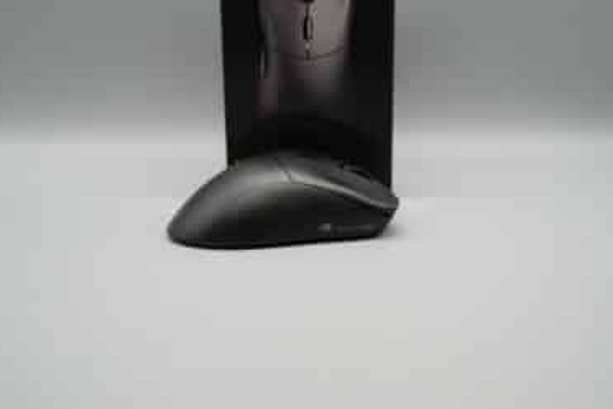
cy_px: 200
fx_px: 784
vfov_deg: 29.3
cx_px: 309
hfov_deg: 42.7
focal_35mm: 46
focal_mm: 44
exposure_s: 1/50
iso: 400
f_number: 9
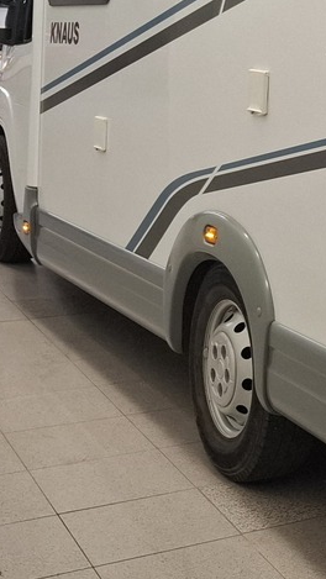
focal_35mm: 77
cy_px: 91
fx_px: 1183
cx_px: 627
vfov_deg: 26.8
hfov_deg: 13.6
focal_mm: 5.54
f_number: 1.8
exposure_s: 1/100
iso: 125
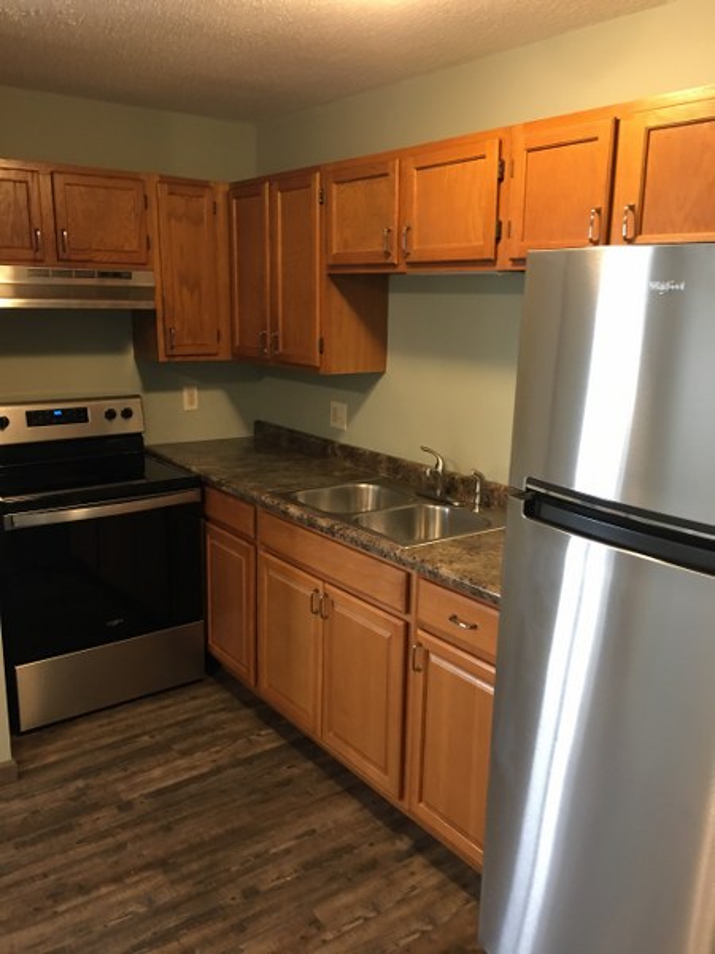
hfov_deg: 48.2
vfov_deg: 61.7
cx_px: 358
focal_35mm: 29
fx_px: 799
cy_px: 477
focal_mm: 4.15
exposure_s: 1/10
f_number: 2.2
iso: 80
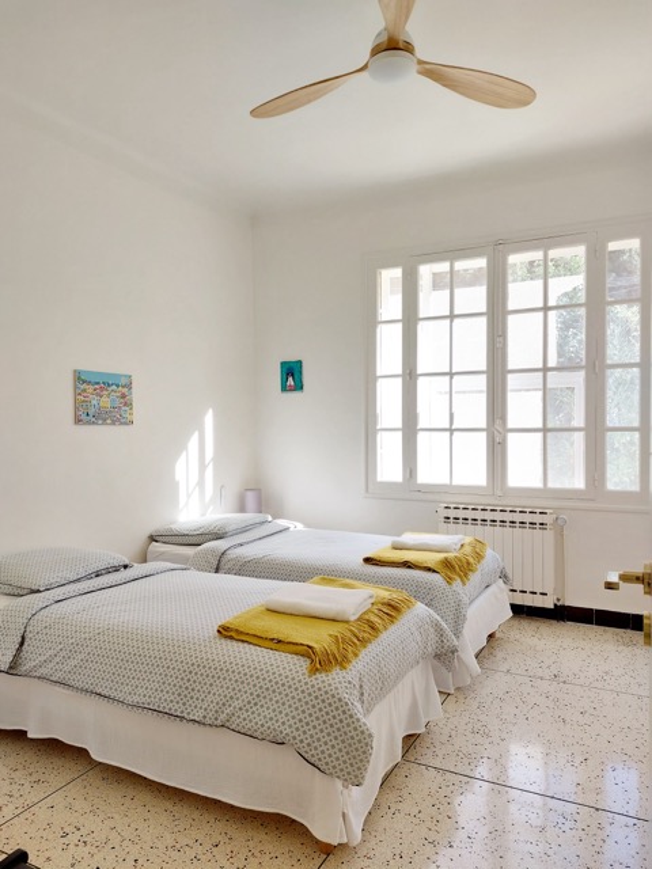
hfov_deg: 54.9
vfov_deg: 69.4
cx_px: 326
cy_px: 434
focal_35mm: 25
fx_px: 628
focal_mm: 5.23
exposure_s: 1/50
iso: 32
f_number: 1.8
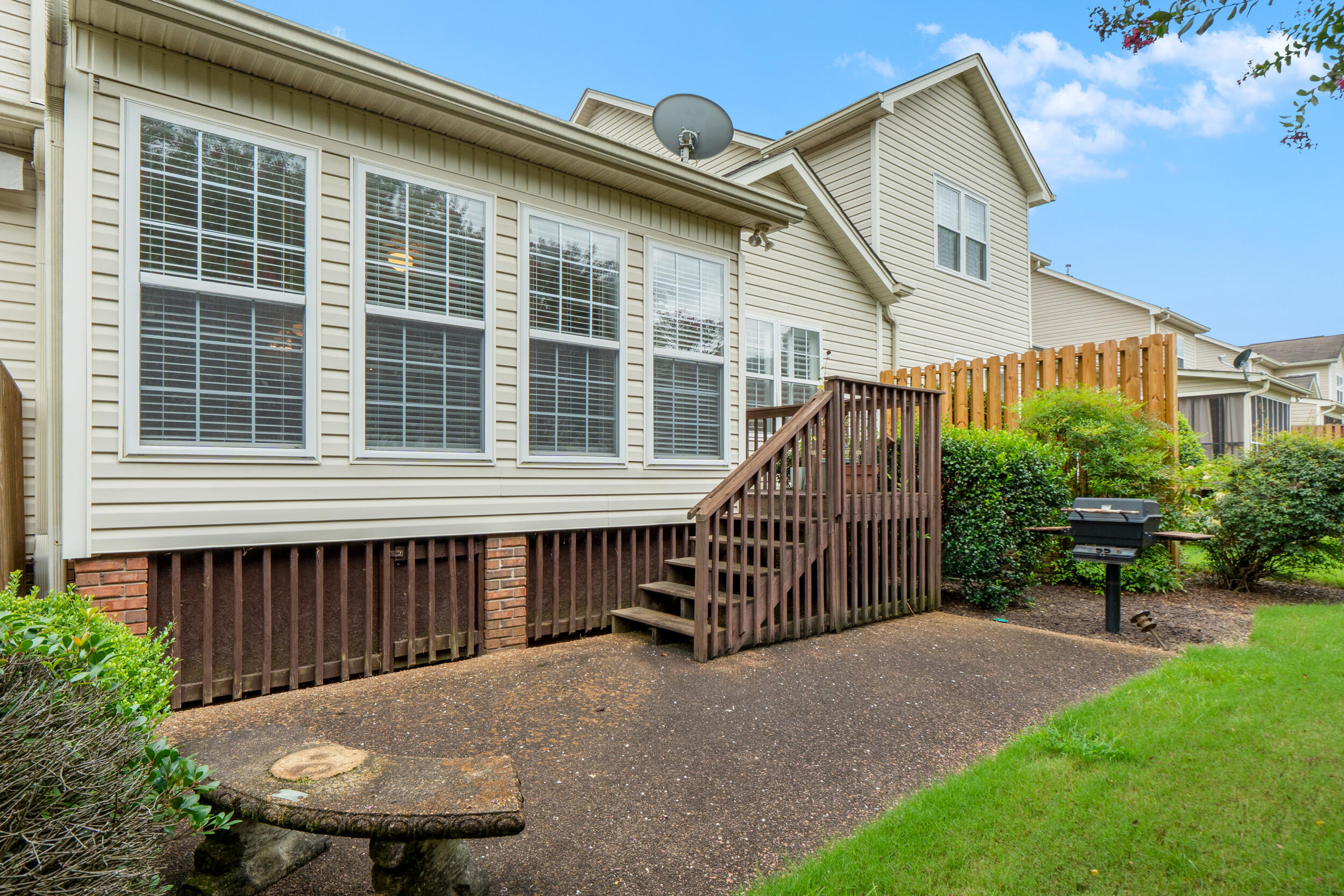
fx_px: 747
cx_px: 672
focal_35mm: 20
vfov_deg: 61.9
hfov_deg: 84.0
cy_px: 448
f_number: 10
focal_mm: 13.5
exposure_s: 1/40
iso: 250
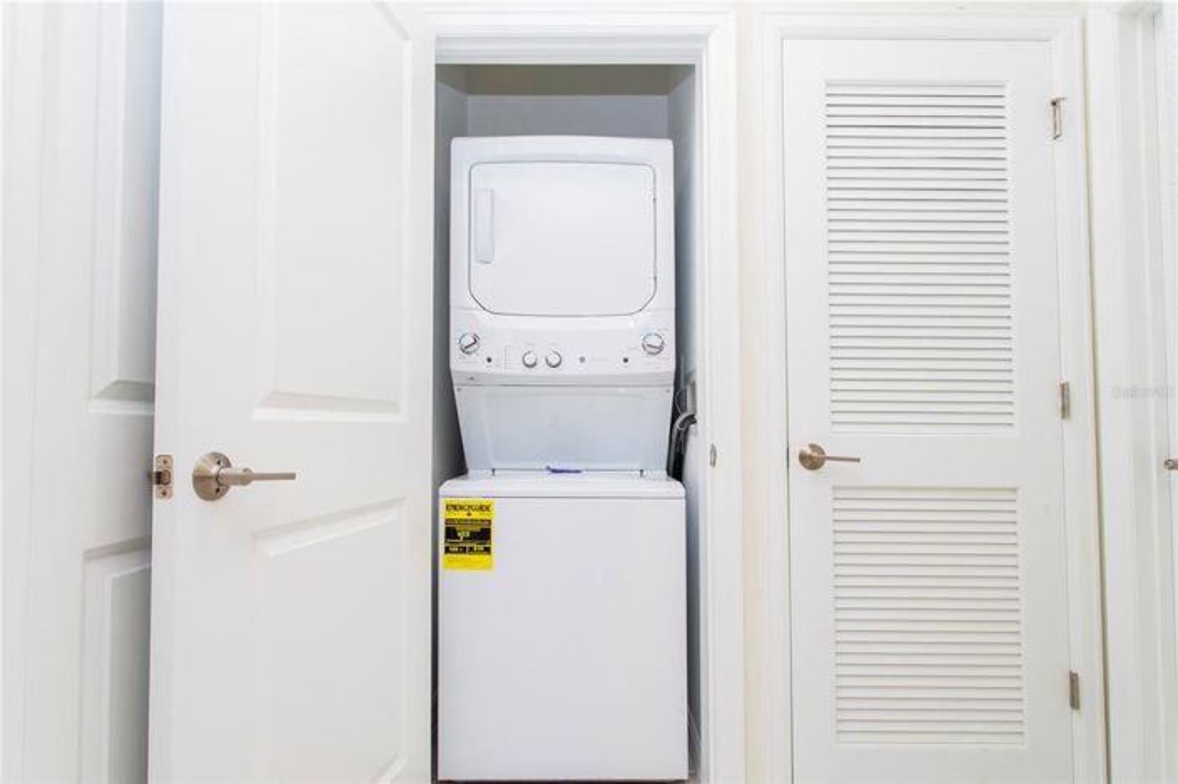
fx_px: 556
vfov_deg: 70.4
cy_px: 392
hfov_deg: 93.3
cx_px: 589
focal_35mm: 17
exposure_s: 1/13
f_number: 14
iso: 800
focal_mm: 17
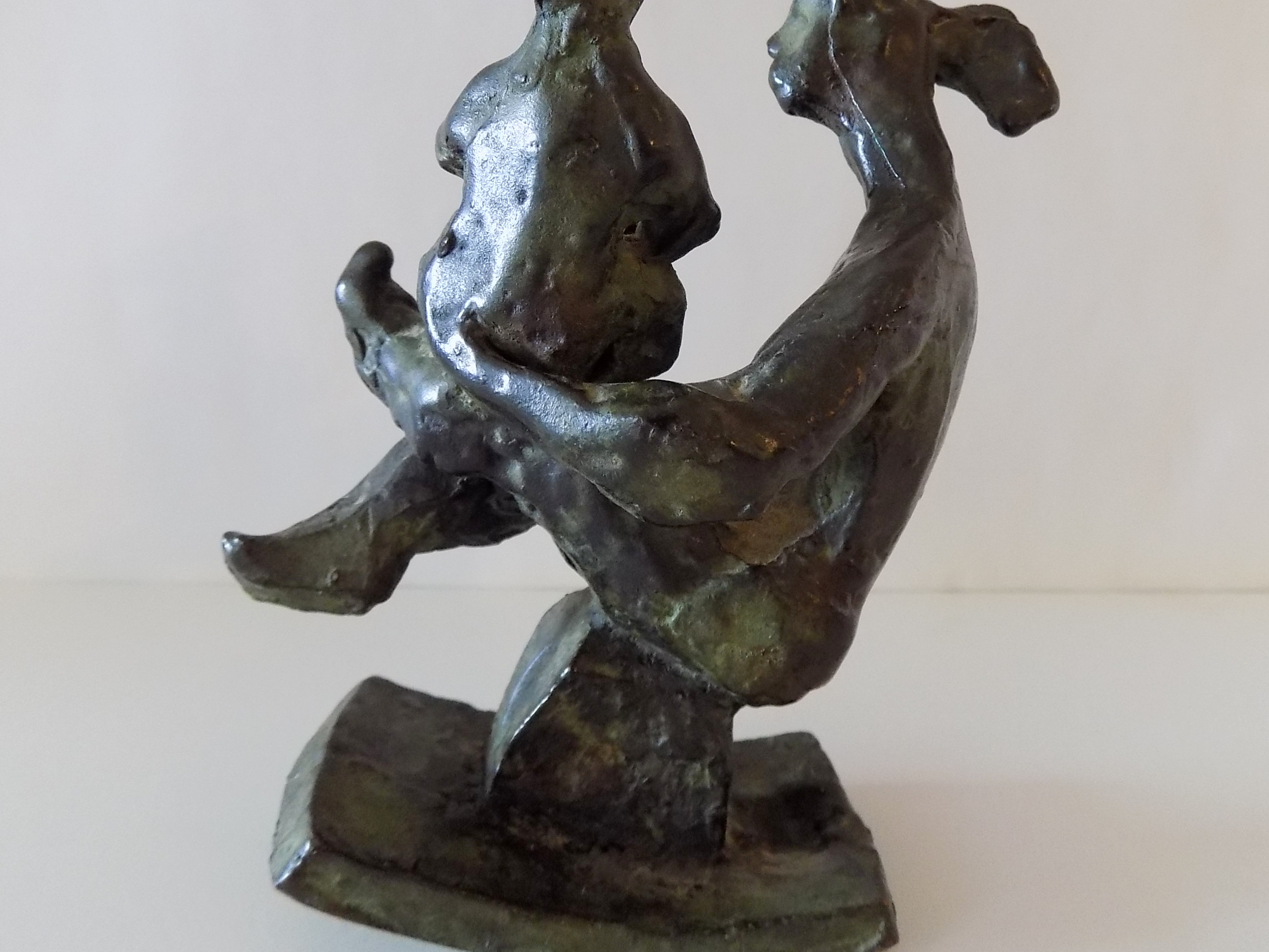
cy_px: 304
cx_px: 638
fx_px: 1136
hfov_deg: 58.4
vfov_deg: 44.7
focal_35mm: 31
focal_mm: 4
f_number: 3.1
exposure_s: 1/15
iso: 400
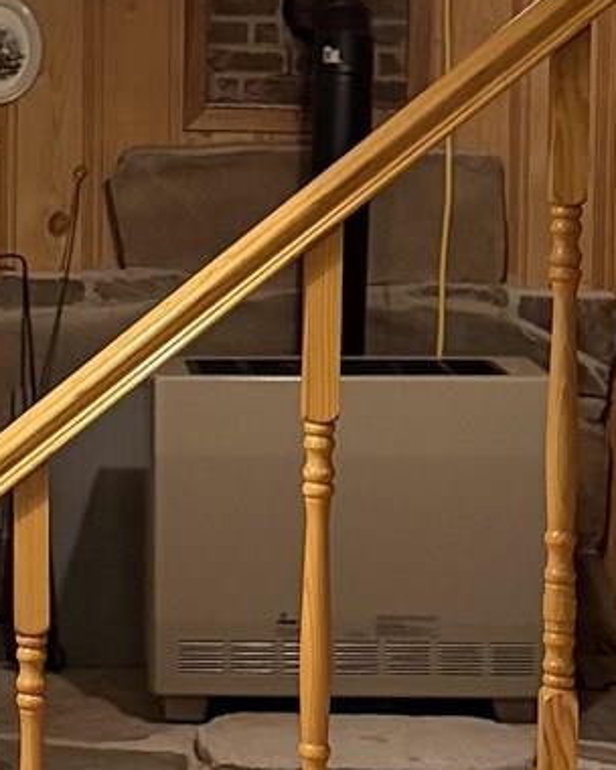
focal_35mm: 142
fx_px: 3236
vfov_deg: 13.5
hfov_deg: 10.8
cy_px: 172
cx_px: -12
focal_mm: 6.76
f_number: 1.78
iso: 640
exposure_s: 1/60
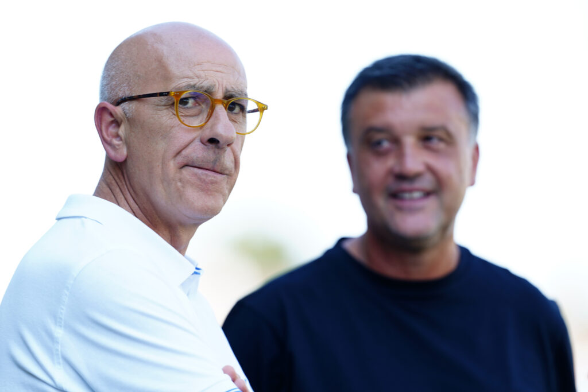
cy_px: 196
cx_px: 294
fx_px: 4900
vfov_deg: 4.6
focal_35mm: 300
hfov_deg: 6.9
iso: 125
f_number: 3.2
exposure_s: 1/250
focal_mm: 300
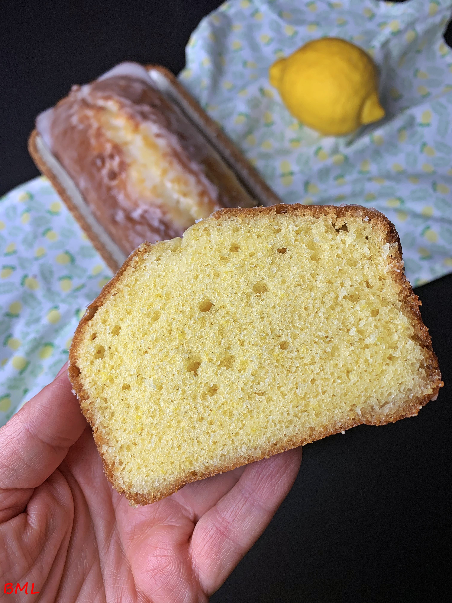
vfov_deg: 67.3
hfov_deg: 53.1
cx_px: 226
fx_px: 453
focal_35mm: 26
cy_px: 302
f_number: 1.8
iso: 25
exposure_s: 1/100
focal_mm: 4.25
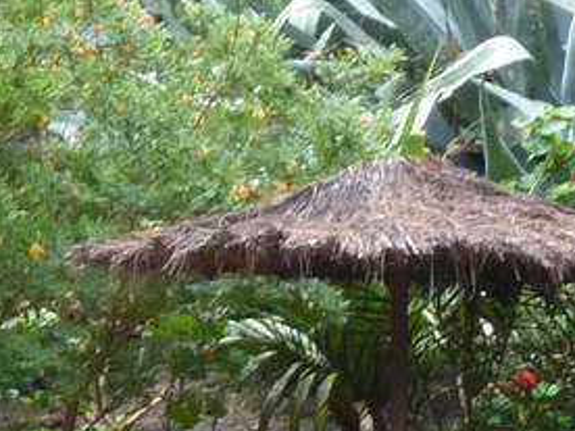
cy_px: 500
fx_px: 9236
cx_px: -1006
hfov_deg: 3.5
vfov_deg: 2.7
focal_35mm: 556
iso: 160
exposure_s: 1/50
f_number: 4.3
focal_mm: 15.8
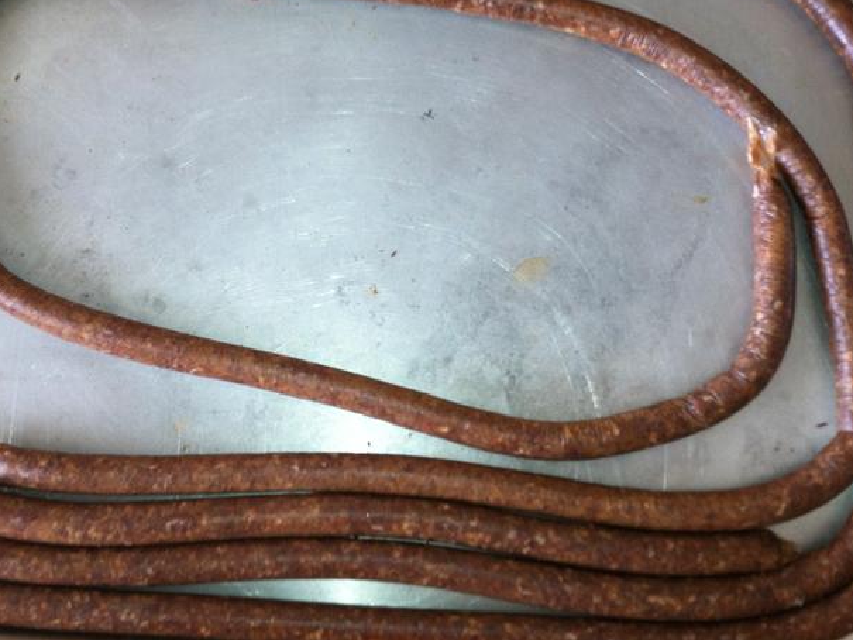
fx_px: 1282
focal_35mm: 52
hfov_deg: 36.7
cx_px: 336
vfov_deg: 27.8
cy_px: 190
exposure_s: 1/31
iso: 80
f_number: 2.8
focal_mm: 3.85
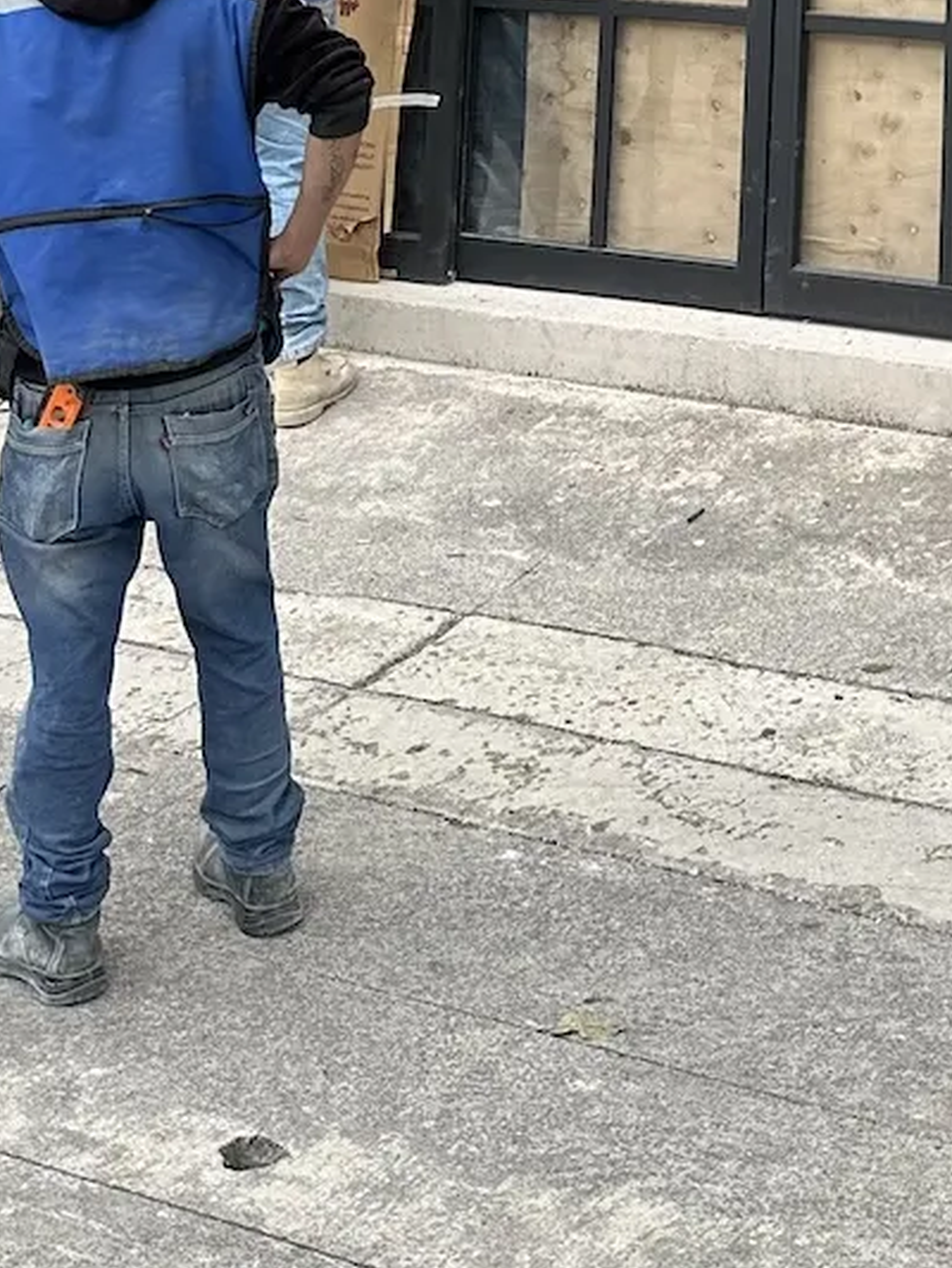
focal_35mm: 72
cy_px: -545
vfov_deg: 22.8
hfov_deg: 19.5
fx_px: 2639
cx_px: 1064
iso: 80
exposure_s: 1/251
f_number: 1.78
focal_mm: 6.86
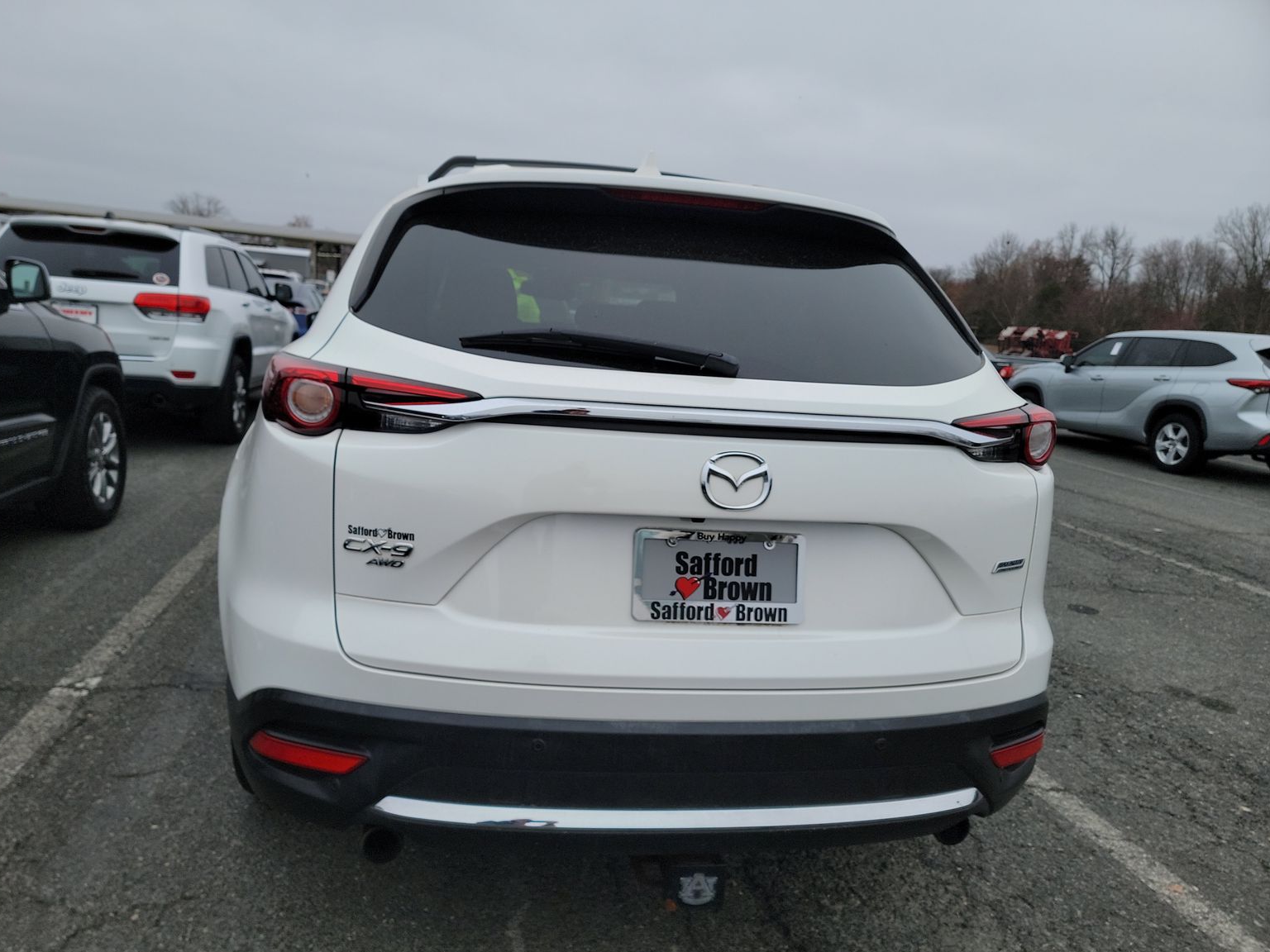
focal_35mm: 25
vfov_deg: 54.9
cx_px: 610
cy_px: 495
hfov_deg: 69.4
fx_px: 917
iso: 50
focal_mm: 6.7
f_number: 1.8
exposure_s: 1/375
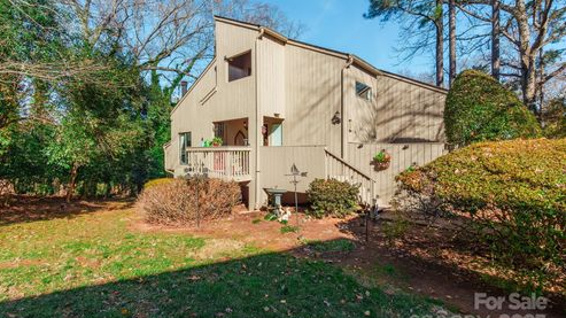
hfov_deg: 94.2
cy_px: 154
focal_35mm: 18
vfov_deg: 62.3
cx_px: 280
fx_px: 263
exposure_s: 1/1000
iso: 800
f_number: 10
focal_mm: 11
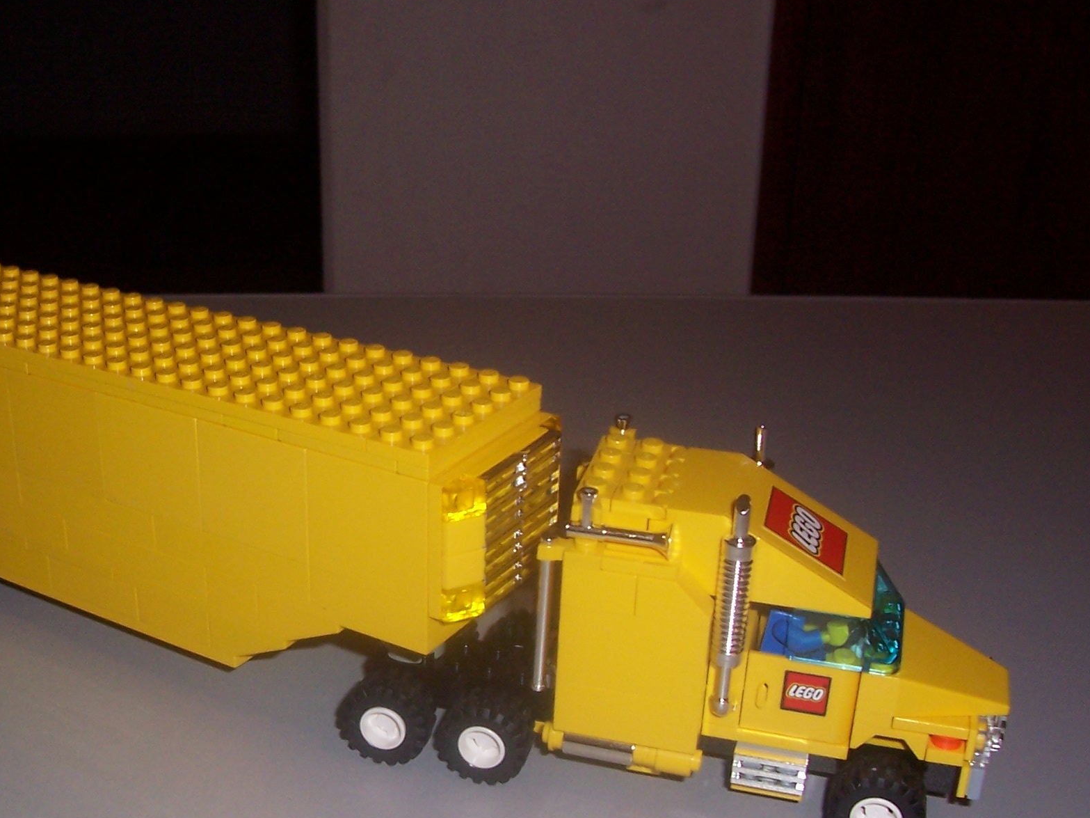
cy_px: 508
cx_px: 321
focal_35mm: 50
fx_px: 1574
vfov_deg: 29.0
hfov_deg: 37.6
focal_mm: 5.6
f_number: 2.7
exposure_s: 1/60
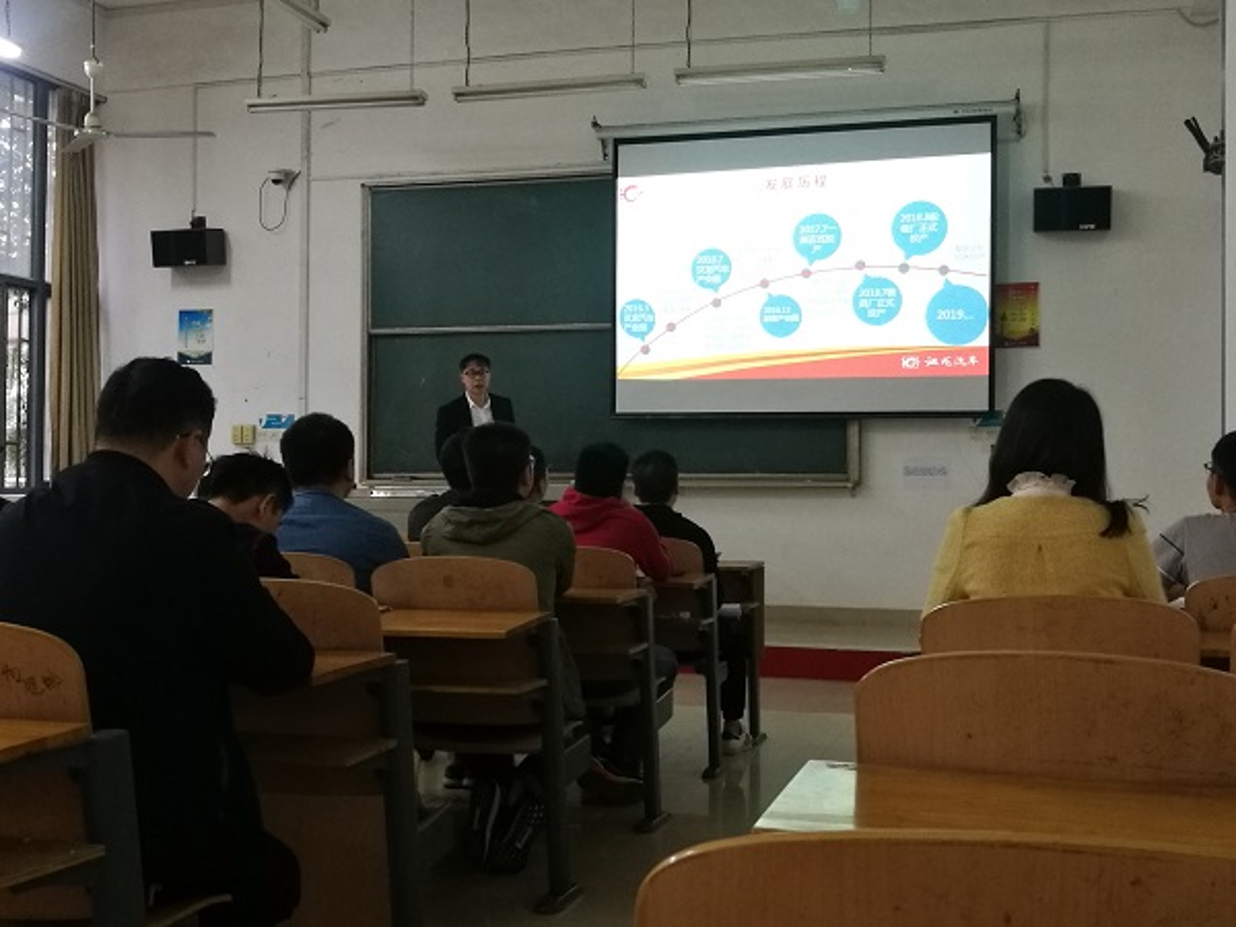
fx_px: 1464
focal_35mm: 41
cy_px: 464
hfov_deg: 45.8
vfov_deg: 35.1
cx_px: 618
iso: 320
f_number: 2.2
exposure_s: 1/30
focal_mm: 4.5
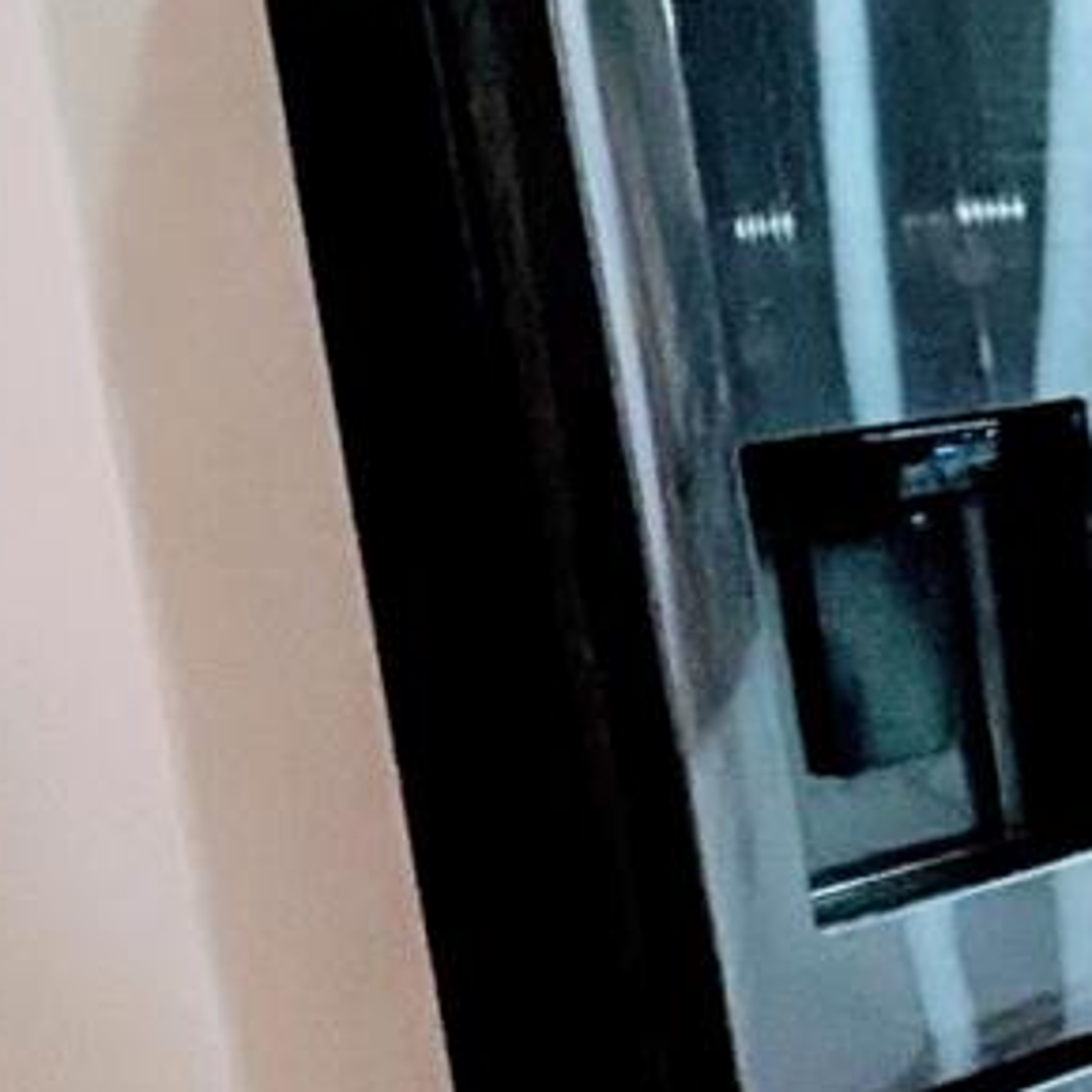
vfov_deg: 21.4
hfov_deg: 11.4
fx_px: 2891
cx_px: 3306
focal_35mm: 81
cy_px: 508
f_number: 2.2
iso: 90
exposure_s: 1/40
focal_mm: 1.95
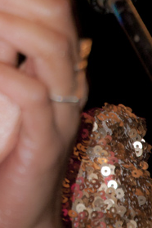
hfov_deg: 1.5
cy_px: -58
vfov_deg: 2.3
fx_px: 5762
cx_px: -91
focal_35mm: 910
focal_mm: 165
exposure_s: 1/60
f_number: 5.3
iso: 200
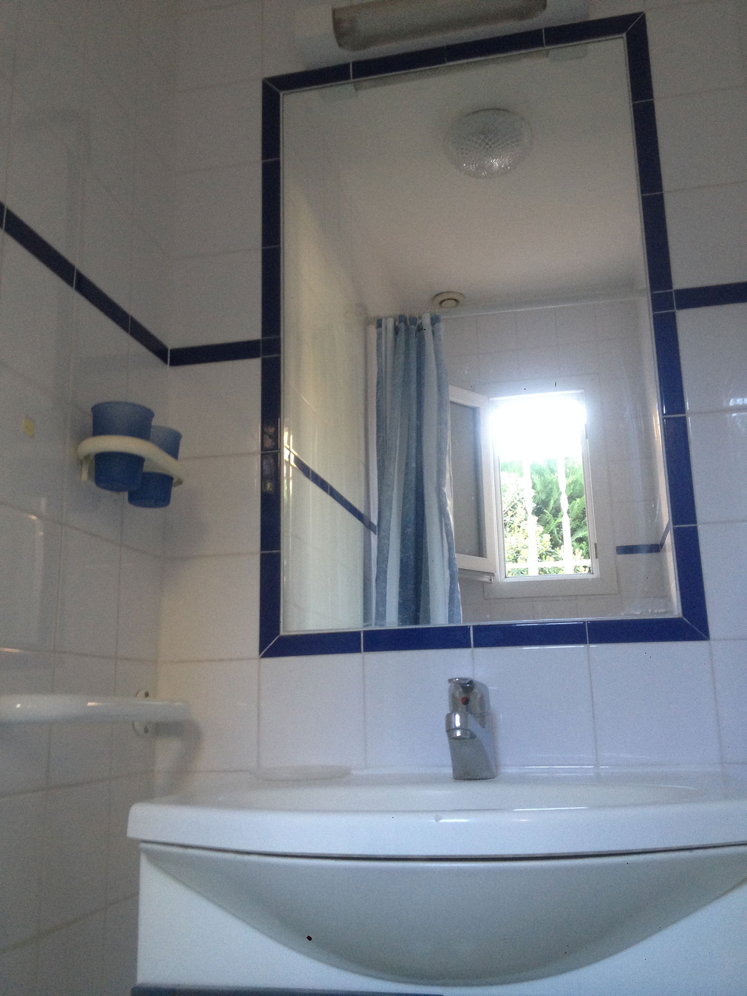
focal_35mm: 35
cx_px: 374
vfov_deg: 52.6
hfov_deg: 40.7
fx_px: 1007
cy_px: 498
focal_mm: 4.28
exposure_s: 1/20
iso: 125
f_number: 2.4
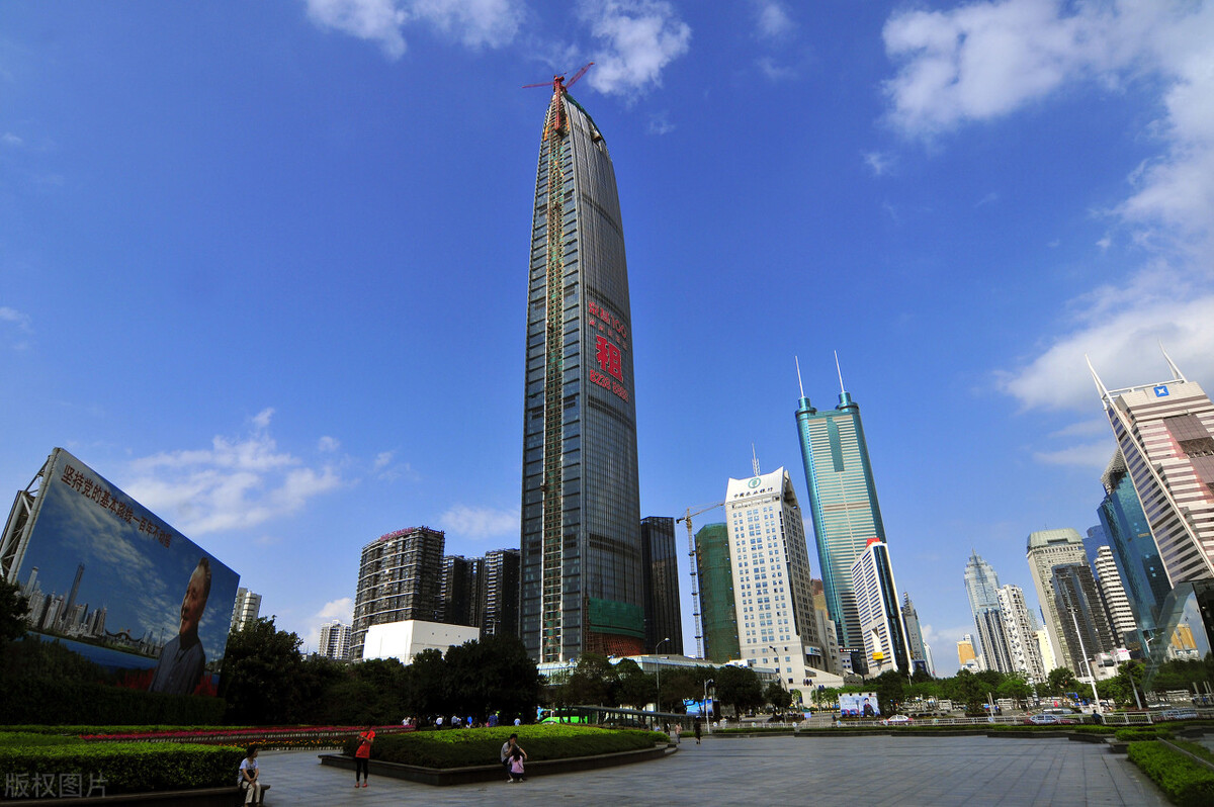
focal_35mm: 18
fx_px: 606
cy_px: 404
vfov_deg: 67.3
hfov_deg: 90.0
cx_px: 607
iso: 200
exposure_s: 1/640
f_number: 8
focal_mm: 12
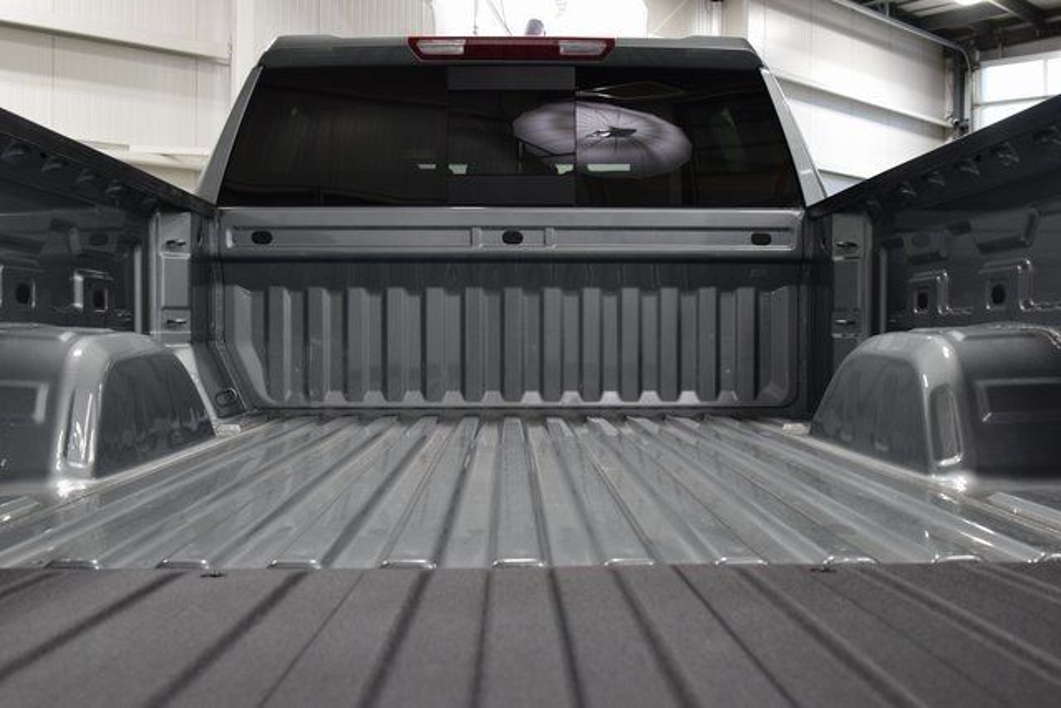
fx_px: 1061
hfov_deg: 53.1
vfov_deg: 36.9
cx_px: 530
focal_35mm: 36
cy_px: 354
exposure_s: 1/60
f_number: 6.3
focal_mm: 24
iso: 1600
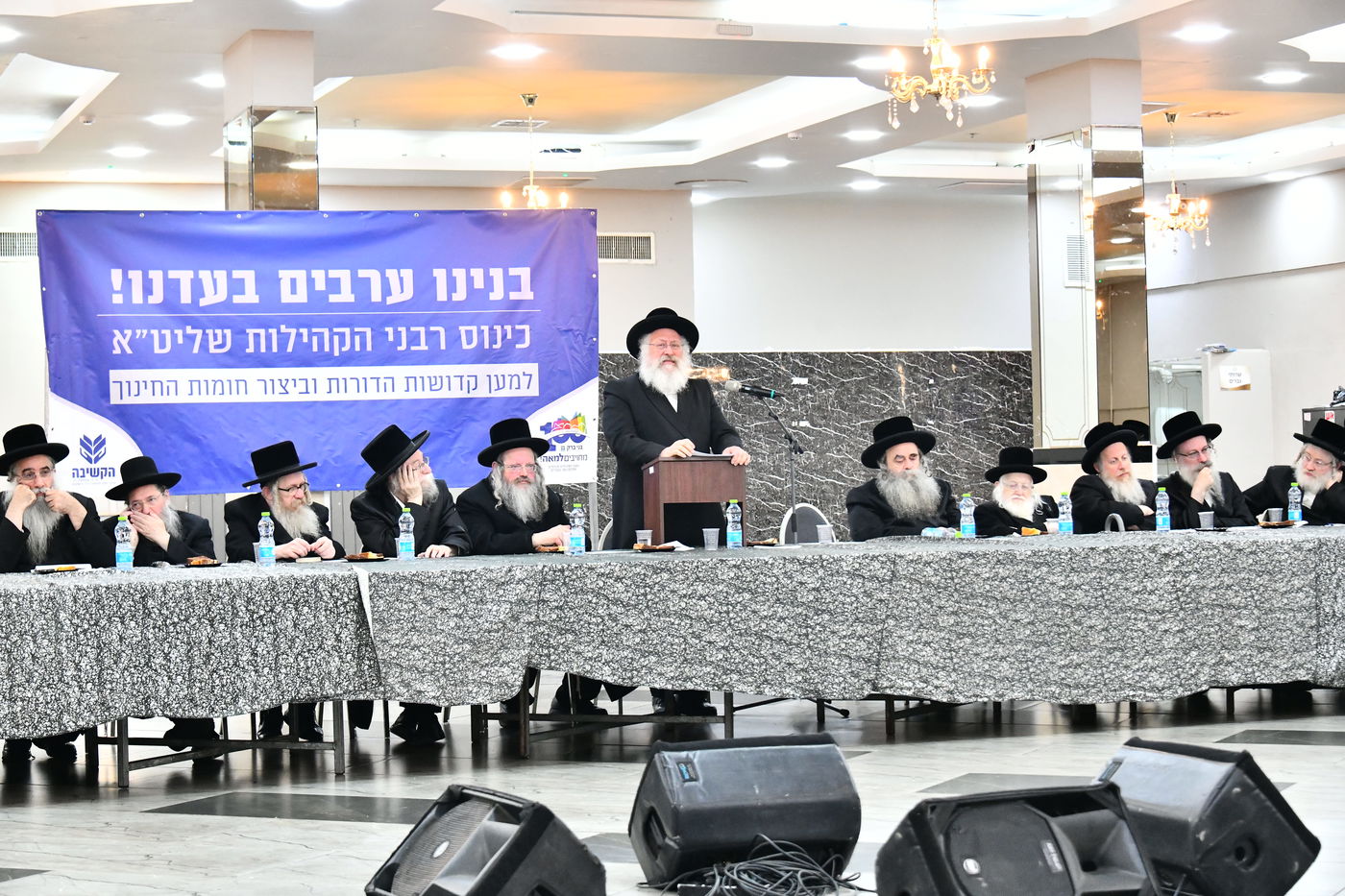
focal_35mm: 70
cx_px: 672
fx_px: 2615
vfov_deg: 19.5
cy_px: 448
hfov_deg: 28.8
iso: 5000
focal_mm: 70
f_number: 5.6
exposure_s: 1/160
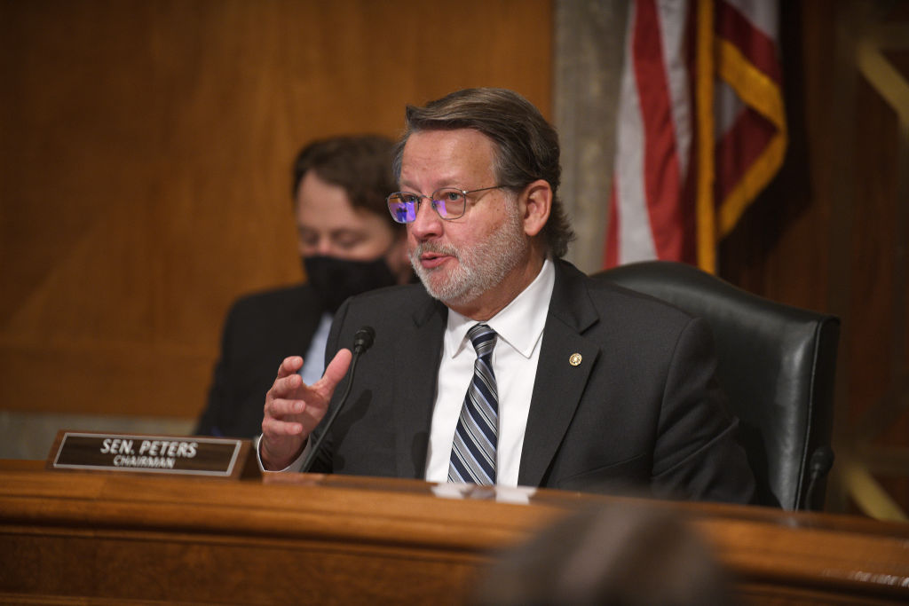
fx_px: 5050
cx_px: 454
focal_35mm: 200
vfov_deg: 6.9
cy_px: 303
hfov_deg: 10.3
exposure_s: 1/250
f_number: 2.8
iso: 1000
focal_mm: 200
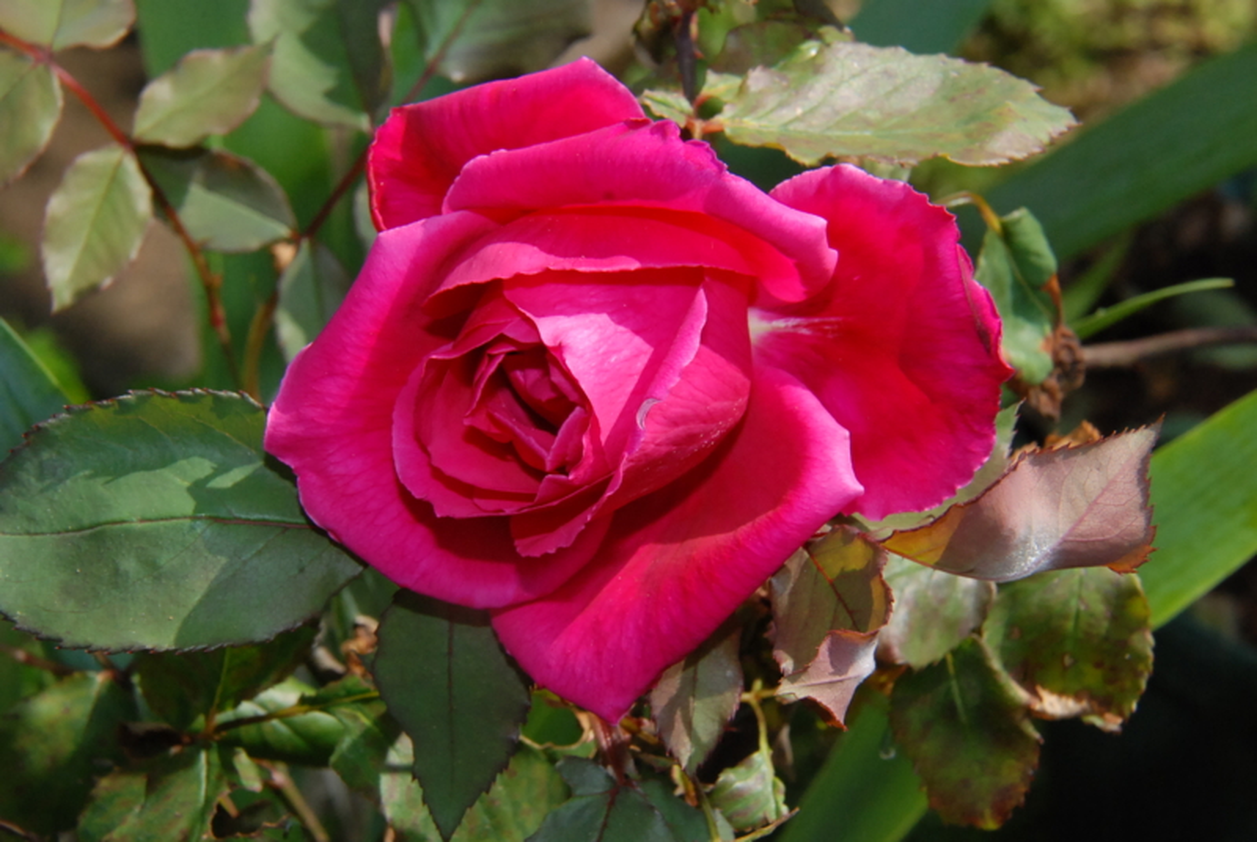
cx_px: 628
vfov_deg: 8.2
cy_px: 421
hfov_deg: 12.2
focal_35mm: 168
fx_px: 5875
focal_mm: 112
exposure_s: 1/200
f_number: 18
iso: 800
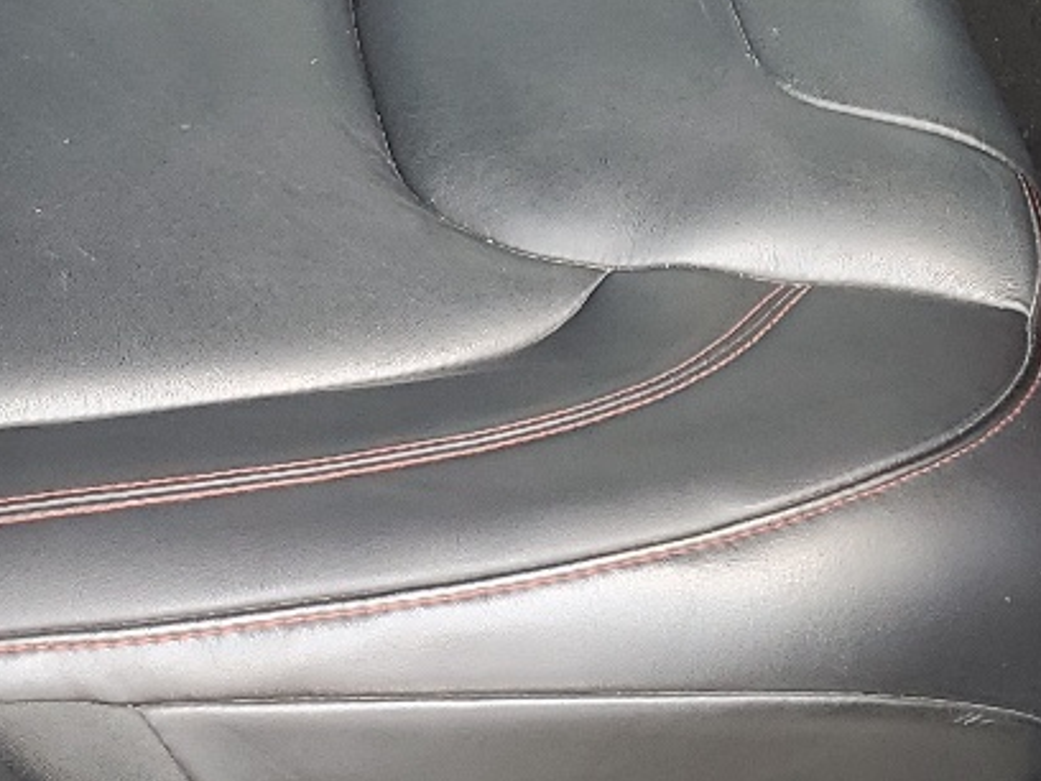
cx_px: 597
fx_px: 3067
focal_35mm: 102
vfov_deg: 13.4
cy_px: -503
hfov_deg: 19.2
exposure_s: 1/120
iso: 53
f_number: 1.5
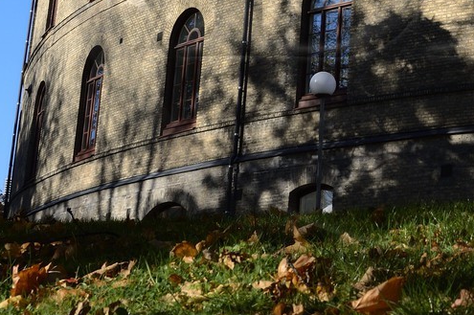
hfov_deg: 18.2
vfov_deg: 12.1
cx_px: 449
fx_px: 1447
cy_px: -100
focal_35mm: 110
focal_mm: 34
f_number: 10
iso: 200
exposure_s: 1/250
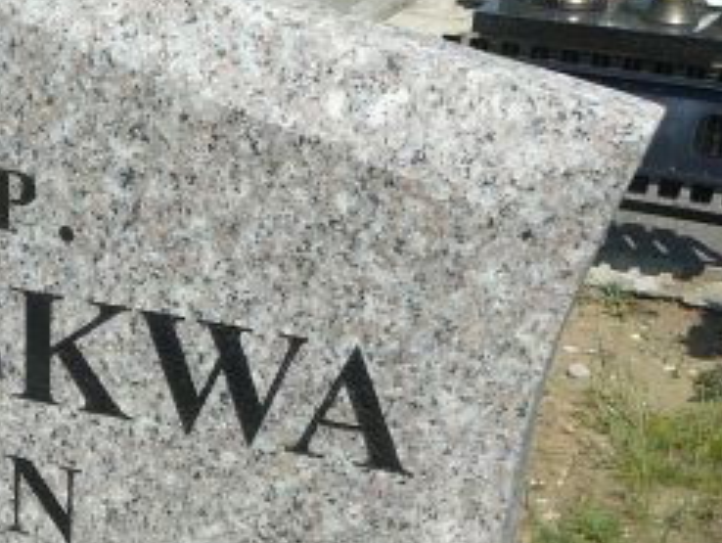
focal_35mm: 91
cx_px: -114
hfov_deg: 20.3
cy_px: 449
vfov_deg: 16.1
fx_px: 1900
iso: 80
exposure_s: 1/640
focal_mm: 5.2
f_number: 5
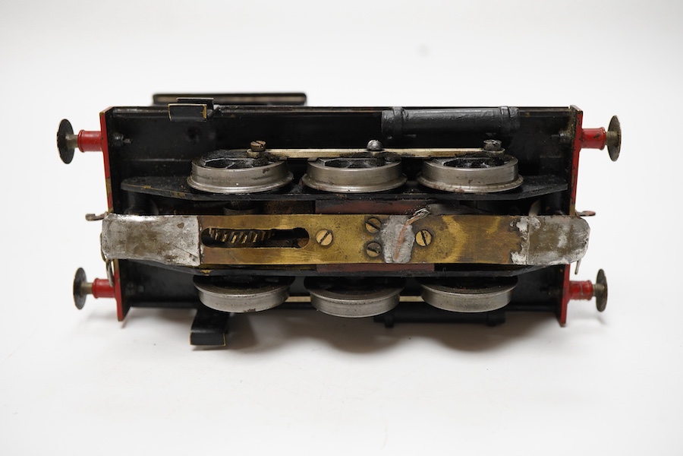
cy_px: 228
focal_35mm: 45
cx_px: 342
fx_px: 854
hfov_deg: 43.6
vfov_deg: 29.9
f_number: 8
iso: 1250
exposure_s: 1/125
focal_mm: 30
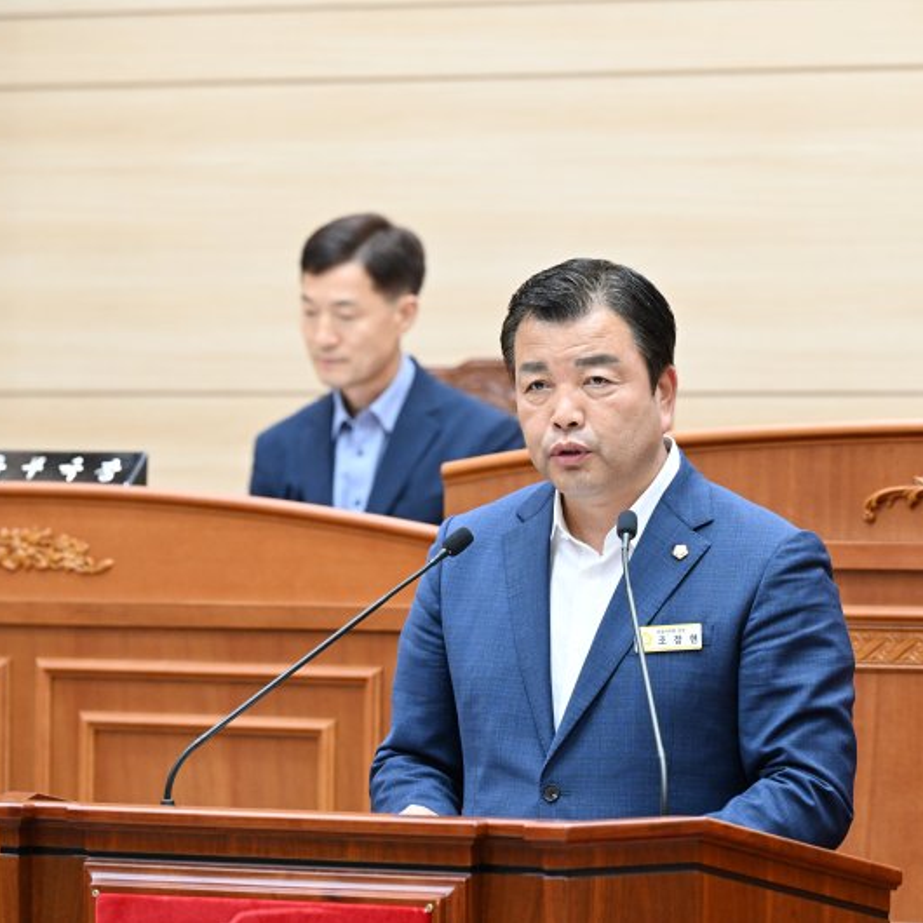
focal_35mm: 250
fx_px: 7542
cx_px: 564
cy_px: 462
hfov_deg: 7.0
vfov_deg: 7.0
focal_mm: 195
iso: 3600
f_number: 5
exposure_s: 1/200
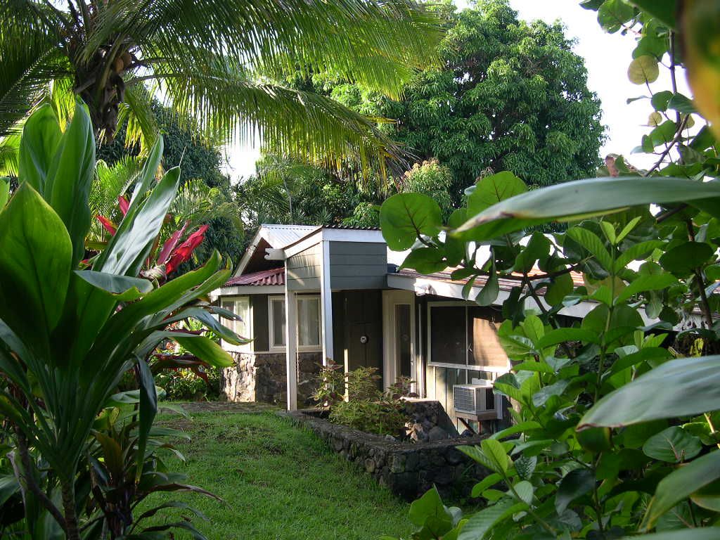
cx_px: 360
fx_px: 790
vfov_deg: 37.7
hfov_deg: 49.0
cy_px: 270
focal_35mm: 38
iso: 100
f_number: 2.8
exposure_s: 1/144
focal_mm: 8
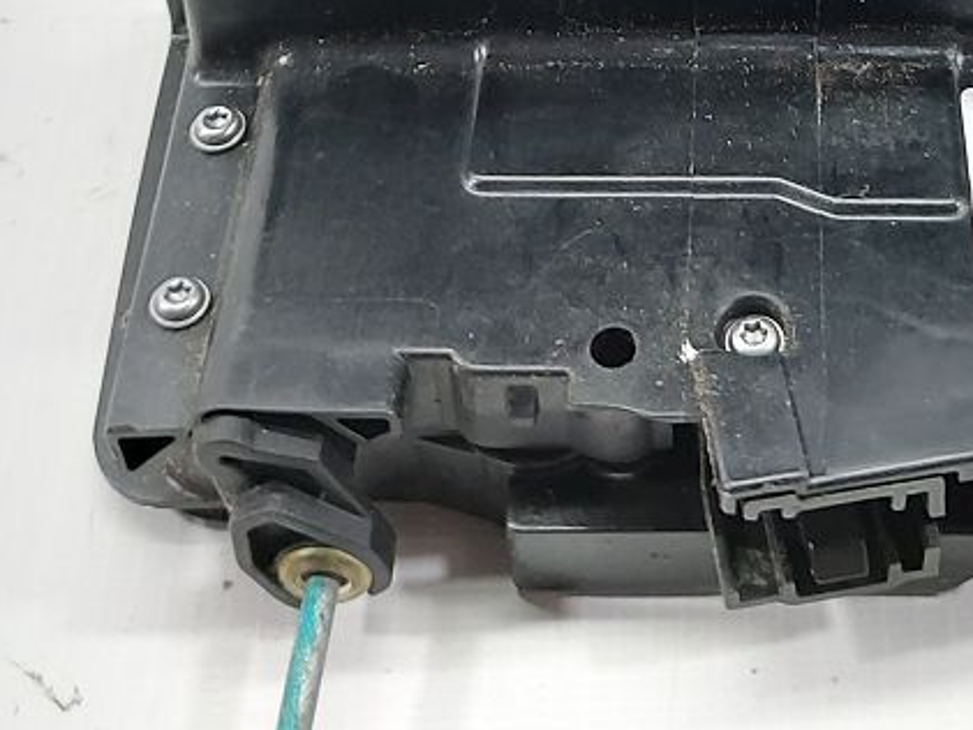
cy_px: -430
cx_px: 713
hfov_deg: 24.5
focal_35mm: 79
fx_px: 2221
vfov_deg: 16.6
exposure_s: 1/50
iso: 125
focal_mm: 5.23
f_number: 1.8
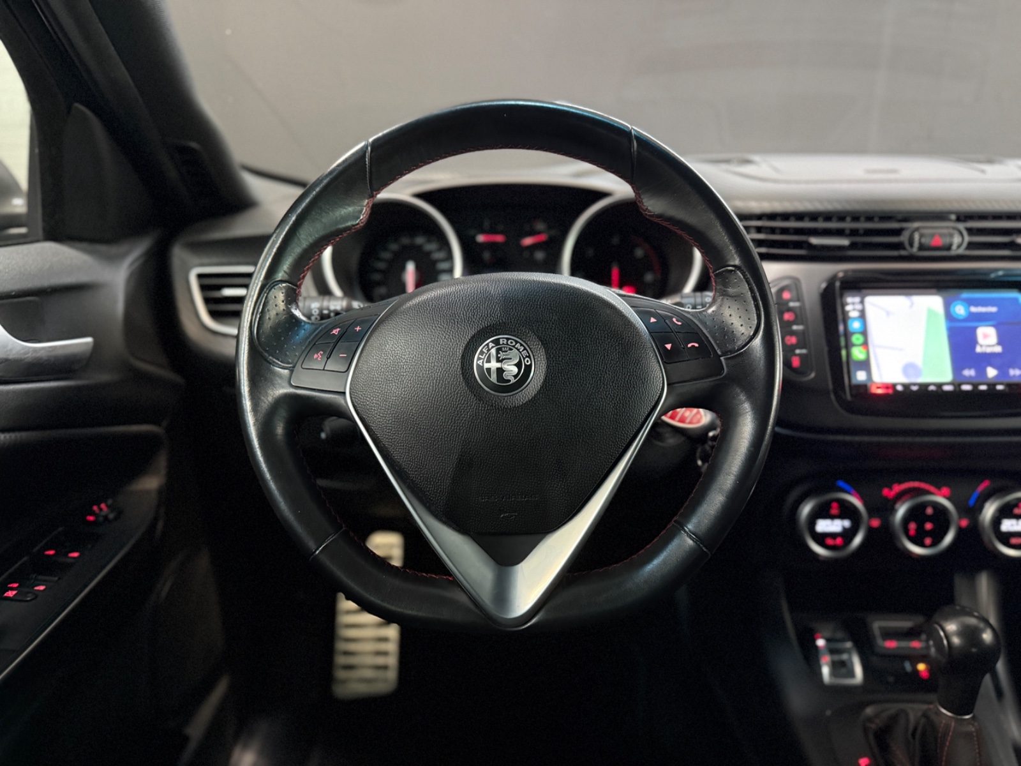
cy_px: 383
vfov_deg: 56.8
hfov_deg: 71.6
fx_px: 708
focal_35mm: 24
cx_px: 510
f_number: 1.78
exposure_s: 1/33
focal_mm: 6.76
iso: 800
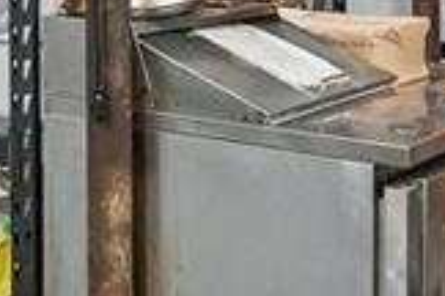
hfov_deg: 18.9
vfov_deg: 13.9
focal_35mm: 95
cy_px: -77
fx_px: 1174
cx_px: -217
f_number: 7.1
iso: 320
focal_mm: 10
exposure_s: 1/2
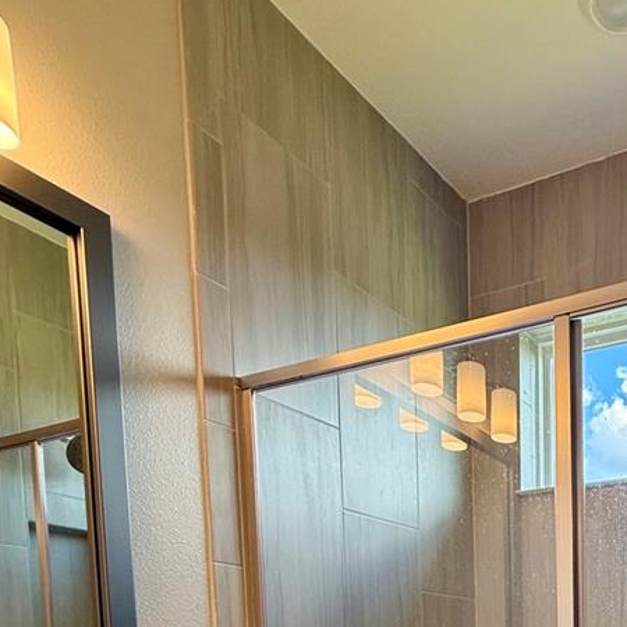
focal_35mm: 33
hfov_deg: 43.2
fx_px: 676
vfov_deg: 38.6
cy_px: 729
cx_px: 617
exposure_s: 1/120
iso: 100
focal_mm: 2.22
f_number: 2.2
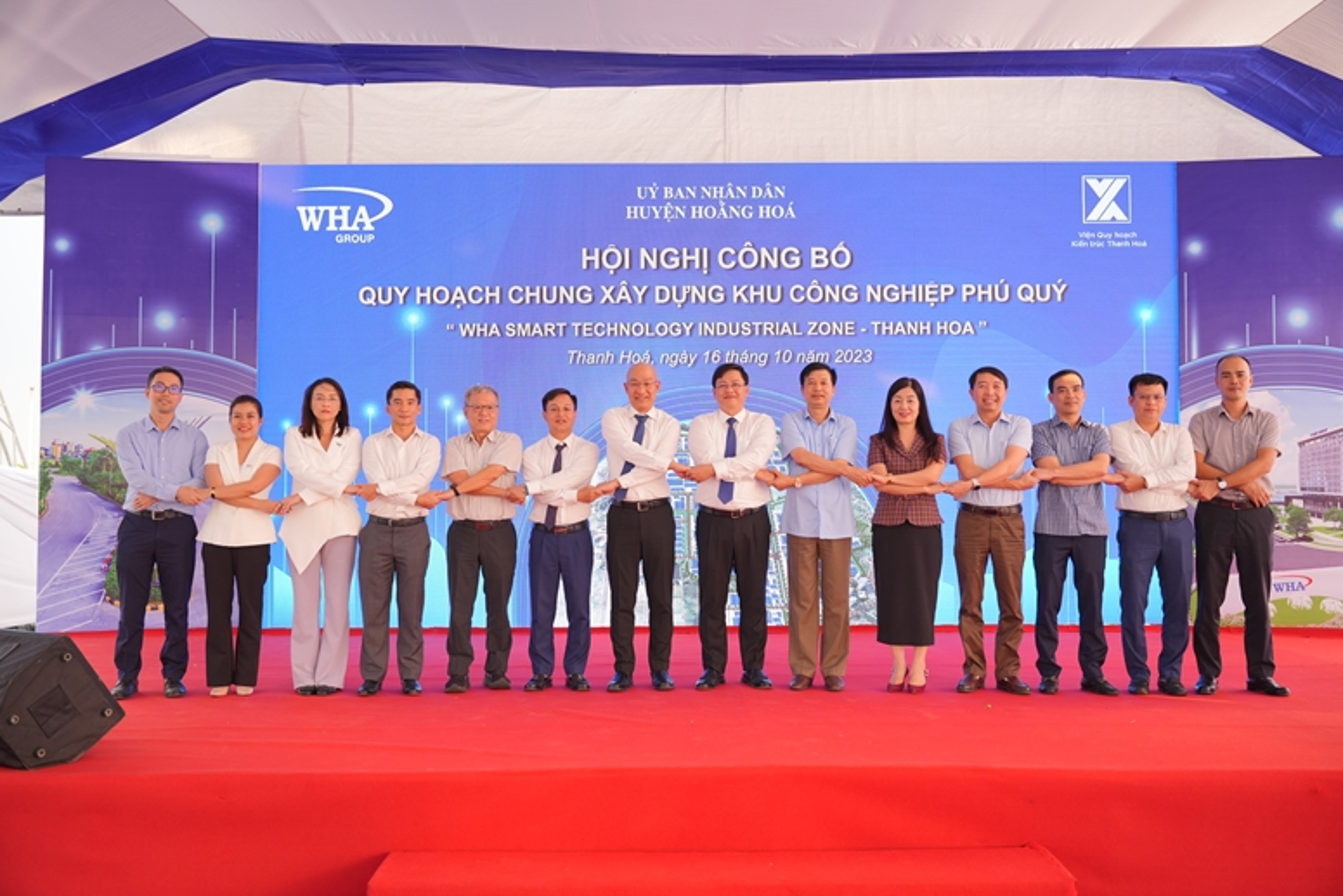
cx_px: 678
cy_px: 439
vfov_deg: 40.1
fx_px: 1229
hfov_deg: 57.3
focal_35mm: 33
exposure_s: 1/200
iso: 250
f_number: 2.8
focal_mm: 31.9
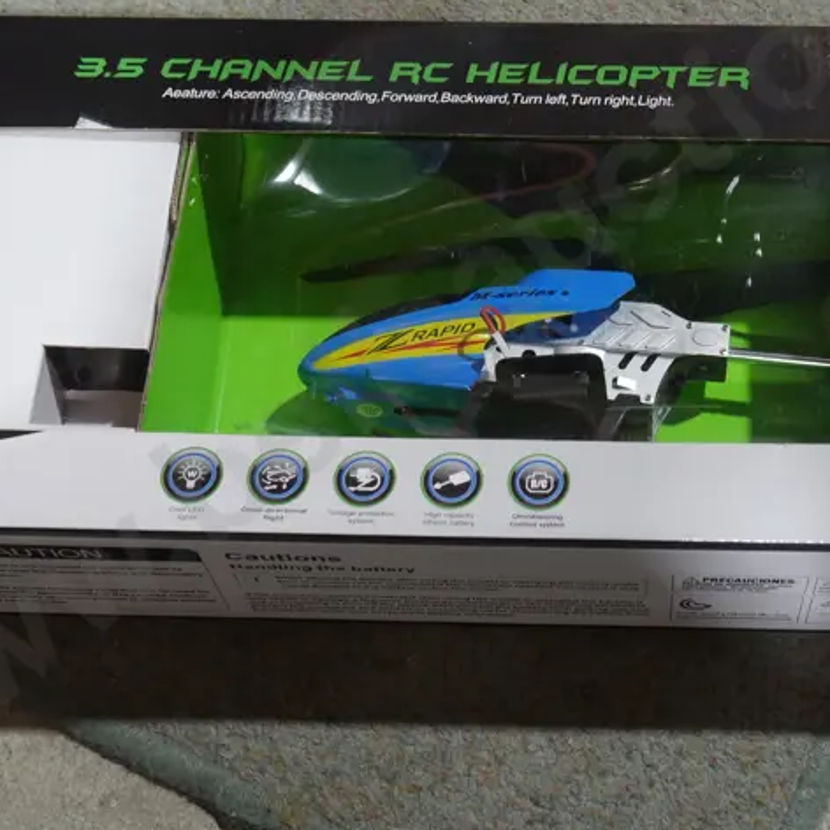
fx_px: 1872
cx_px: 577
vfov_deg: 24.8
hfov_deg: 24.8
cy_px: 224
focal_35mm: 69
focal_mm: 18
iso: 500
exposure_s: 1/60
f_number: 4
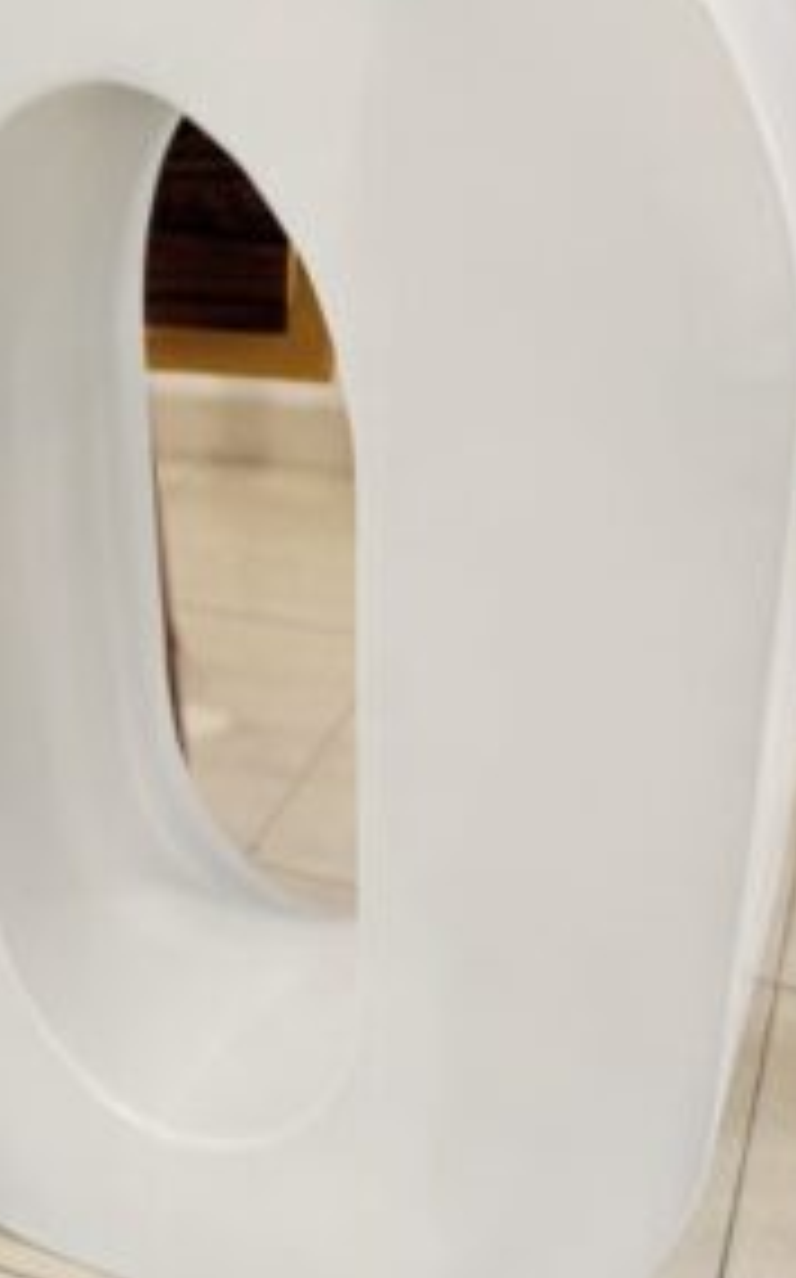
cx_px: 229
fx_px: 1496
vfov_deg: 46.2
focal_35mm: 43
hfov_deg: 29.5
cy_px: 562
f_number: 1.78
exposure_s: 1/50
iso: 100
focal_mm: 6.76
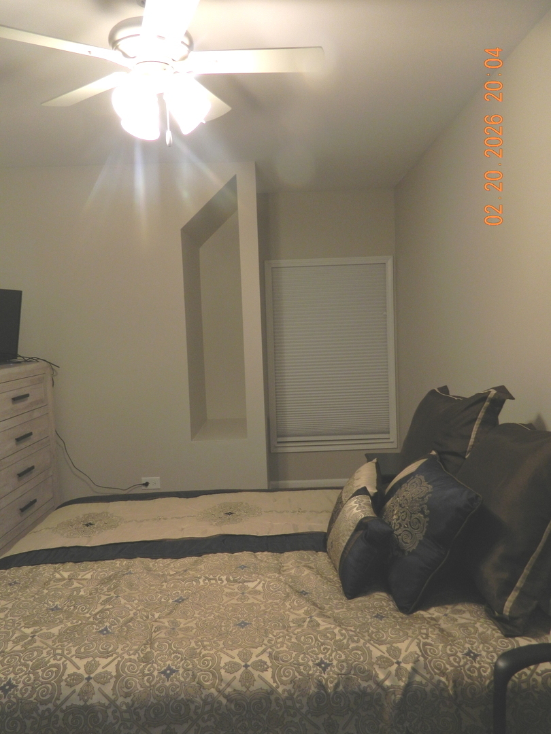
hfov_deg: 54.9
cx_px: 276
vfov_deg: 69.4
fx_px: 531
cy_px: 367
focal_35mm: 25
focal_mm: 4.5
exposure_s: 1/30
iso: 140
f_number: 3.1
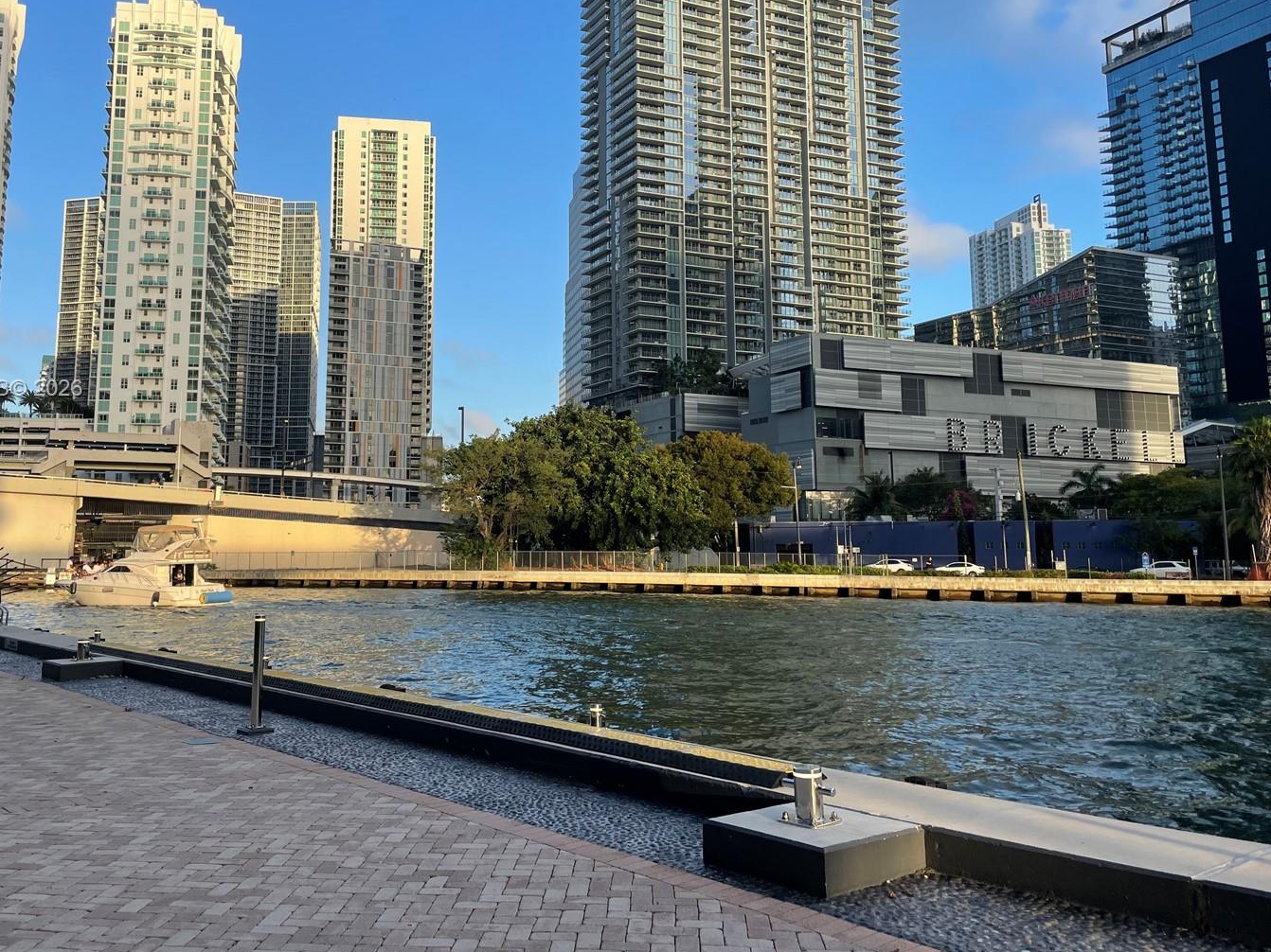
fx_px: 1138
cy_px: 390
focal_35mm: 31
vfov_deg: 45.2
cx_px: 546
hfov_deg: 58.1
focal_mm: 4.2
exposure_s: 1/1276
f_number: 1.6
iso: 32
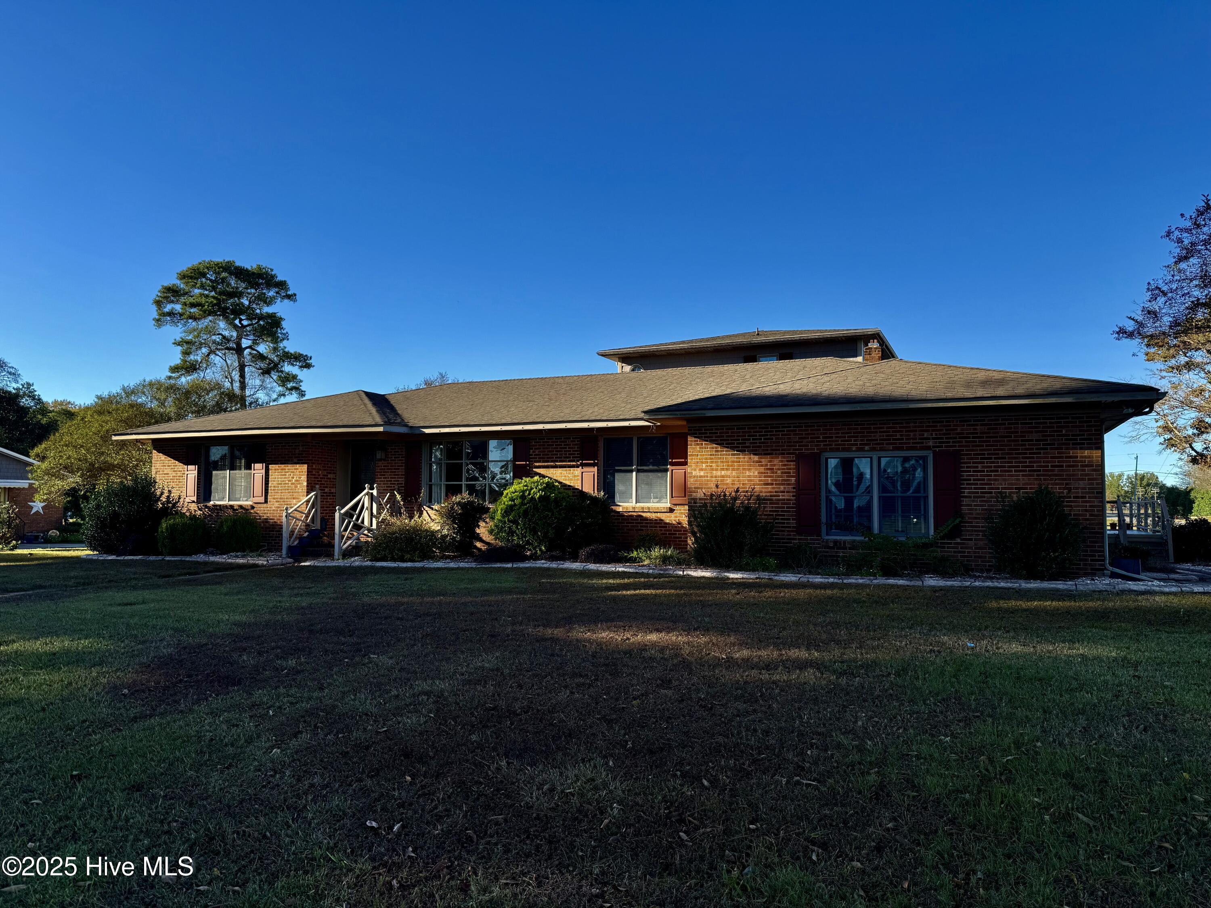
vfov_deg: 56.8
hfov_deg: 71.6
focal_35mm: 24
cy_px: 454
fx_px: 840
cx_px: 606
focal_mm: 6.76
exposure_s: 1/2110
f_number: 1.78
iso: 80
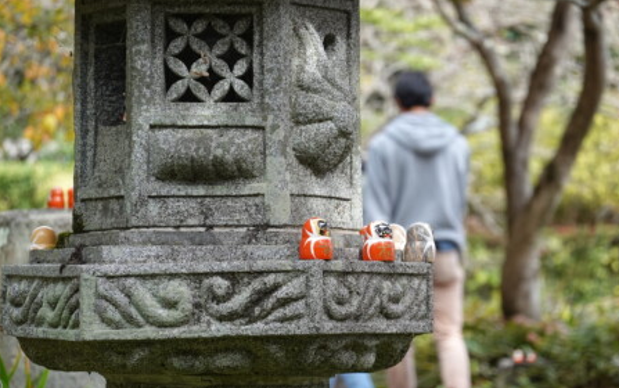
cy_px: 205
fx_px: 3444
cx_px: 309
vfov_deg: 6.4
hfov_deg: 10.3
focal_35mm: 204
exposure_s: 1/200
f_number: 4.5
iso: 320
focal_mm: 71.86
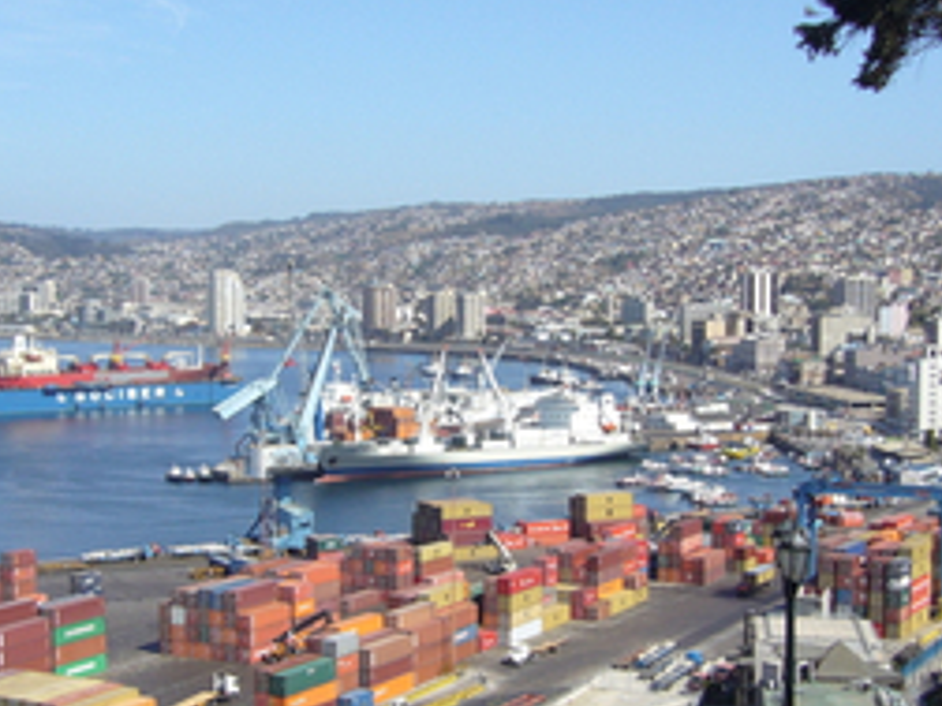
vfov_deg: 24.0
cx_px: 419
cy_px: 400
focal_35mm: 61
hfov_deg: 31.7
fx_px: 1660
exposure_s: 1/500
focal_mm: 5.8
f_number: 5.6
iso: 80
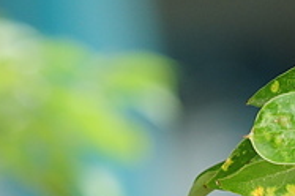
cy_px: 352
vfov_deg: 1.3
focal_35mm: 1070
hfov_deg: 1.9
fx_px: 8753
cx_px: 614
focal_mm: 130
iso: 200
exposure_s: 1/200
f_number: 4
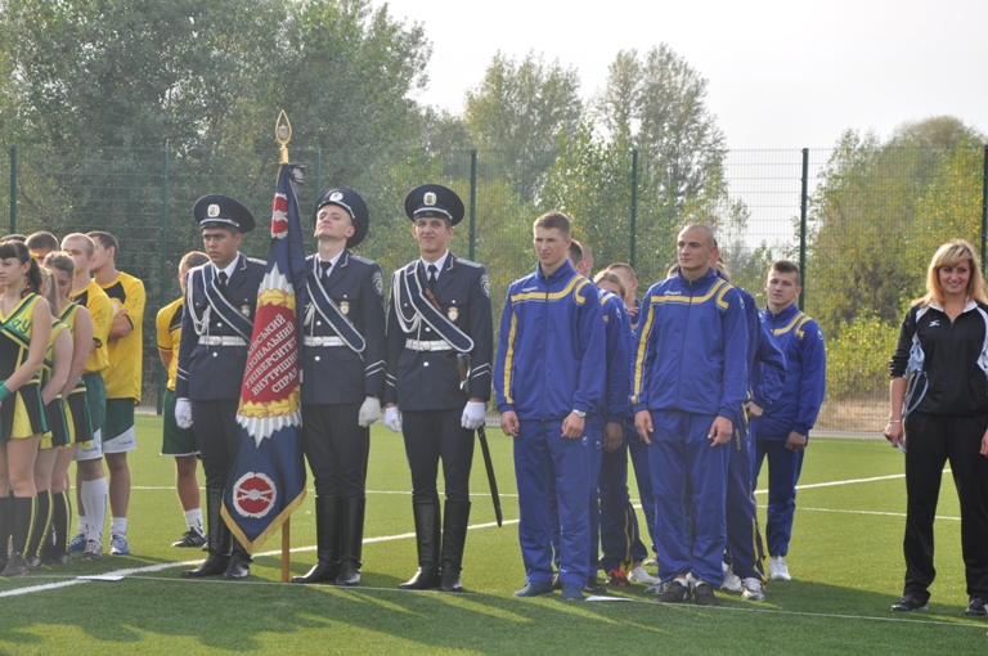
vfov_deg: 11.4
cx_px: 494
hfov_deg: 17.1
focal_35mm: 120
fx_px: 3289
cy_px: 328
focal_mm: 80
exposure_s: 1/200
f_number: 10
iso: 200
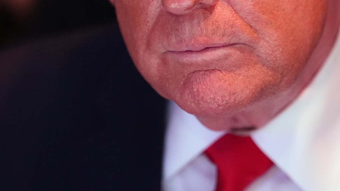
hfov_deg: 6.2
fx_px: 3155
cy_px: 11
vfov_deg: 3.5
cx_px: 234
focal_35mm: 350
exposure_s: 1/500
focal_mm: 135
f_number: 2
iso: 4000
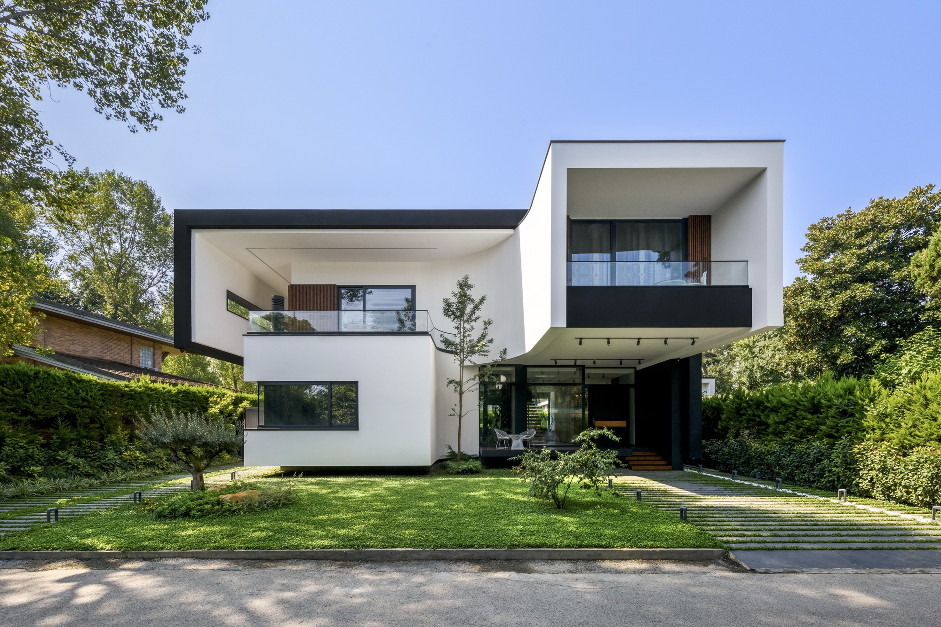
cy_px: 314
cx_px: 470
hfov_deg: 104.2
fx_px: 366
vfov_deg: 81.2
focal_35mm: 14
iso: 200
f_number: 11
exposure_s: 1/60
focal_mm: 14
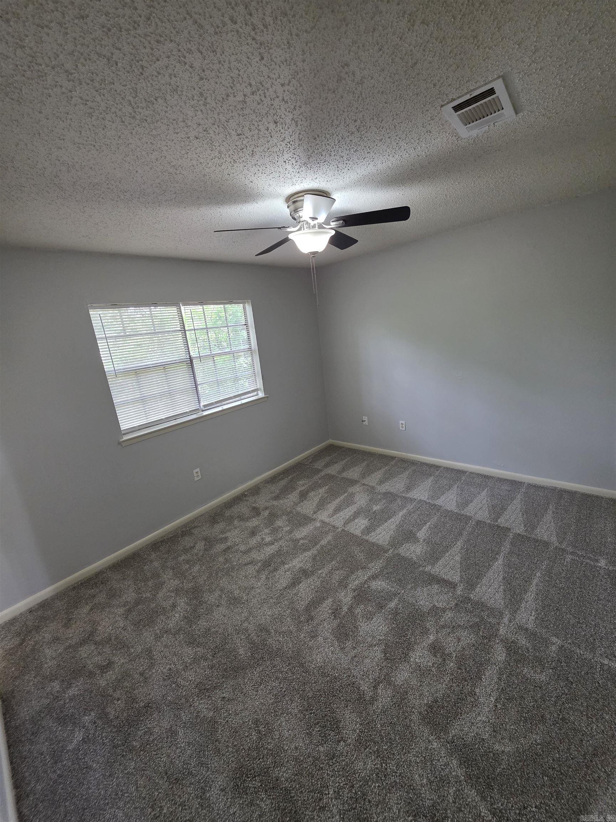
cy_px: 411
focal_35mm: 13
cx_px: 308
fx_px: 308
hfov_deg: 89.9
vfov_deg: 106.2
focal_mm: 2.2
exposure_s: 1/120
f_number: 1.9
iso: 250
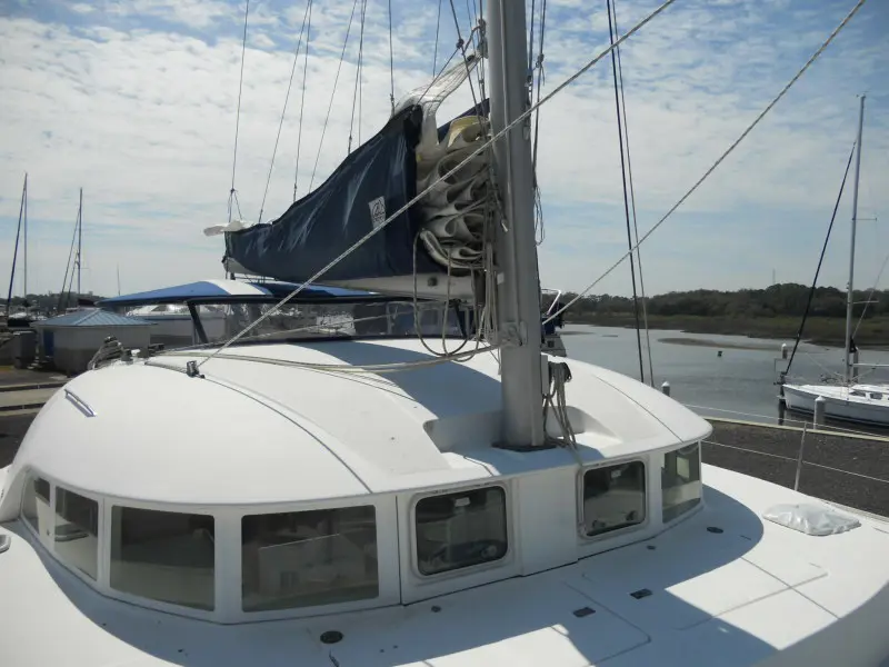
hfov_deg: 65.3
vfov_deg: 51.4
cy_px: 334
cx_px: 444
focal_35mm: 27
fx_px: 693
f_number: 8
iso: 80
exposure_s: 1/400
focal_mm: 4.9
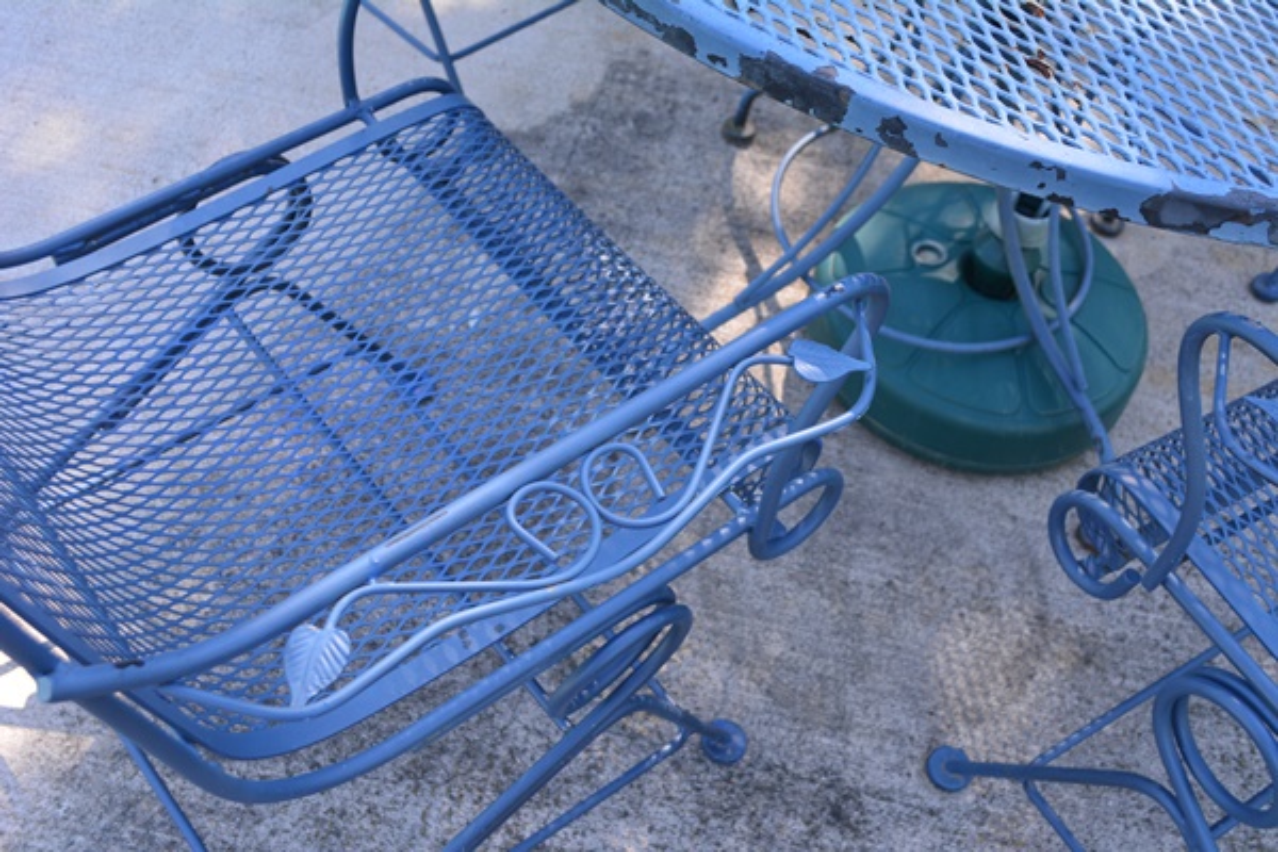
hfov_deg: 49.6
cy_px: 426
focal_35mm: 39
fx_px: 1384
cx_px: 639
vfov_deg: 34.2
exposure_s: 1/125
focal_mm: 26
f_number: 5.6
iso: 400
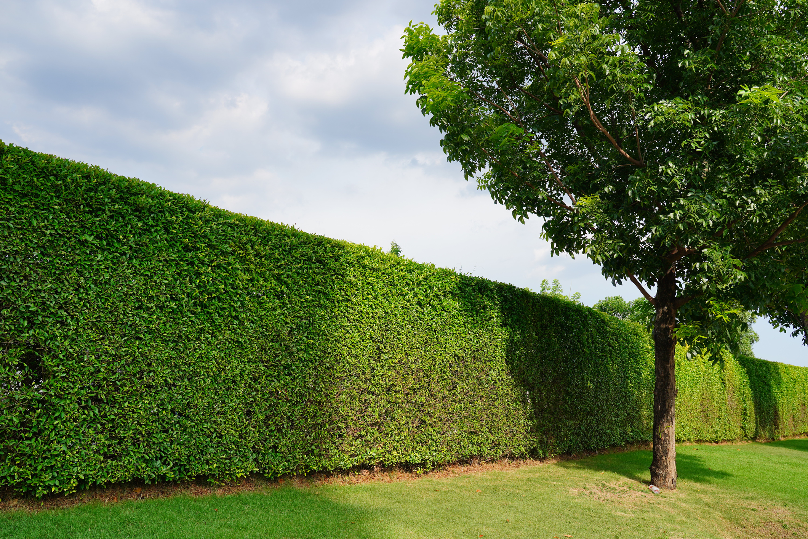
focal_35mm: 30
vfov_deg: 43.6
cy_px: 270
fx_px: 673
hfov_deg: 61.9
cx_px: 404
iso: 100
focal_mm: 30
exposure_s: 1/200
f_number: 8
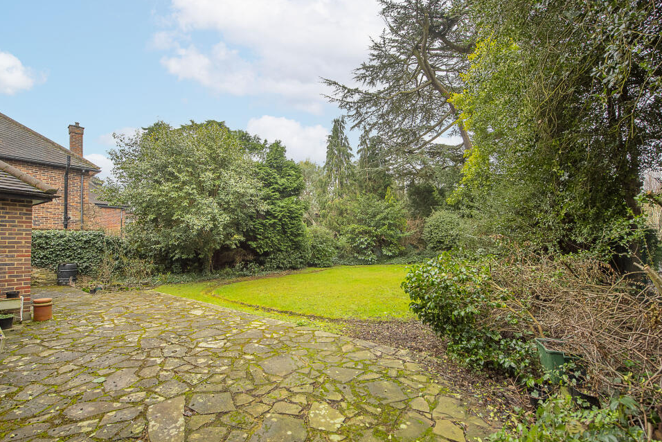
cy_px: 219
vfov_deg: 77.4
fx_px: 276
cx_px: 325
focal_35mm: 15
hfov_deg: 100.4
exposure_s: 1/80
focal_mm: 14
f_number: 5.6
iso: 500
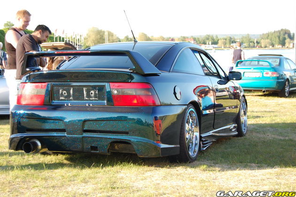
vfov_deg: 19.9
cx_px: 147
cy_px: 98
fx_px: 563
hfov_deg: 29.4
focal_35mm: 69
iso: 220
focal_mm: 45
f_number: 5.6
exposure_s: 1/125
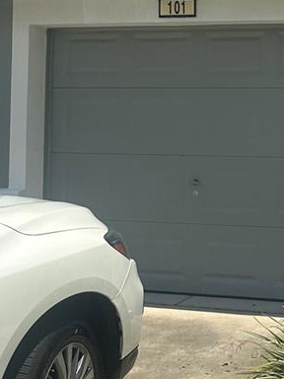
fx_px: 820
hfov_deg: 18.1
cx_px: 387
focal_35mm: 75
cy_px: 58
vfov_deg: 25.4
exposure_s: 1/6211
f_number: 1.78
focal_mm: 6.86
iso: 80
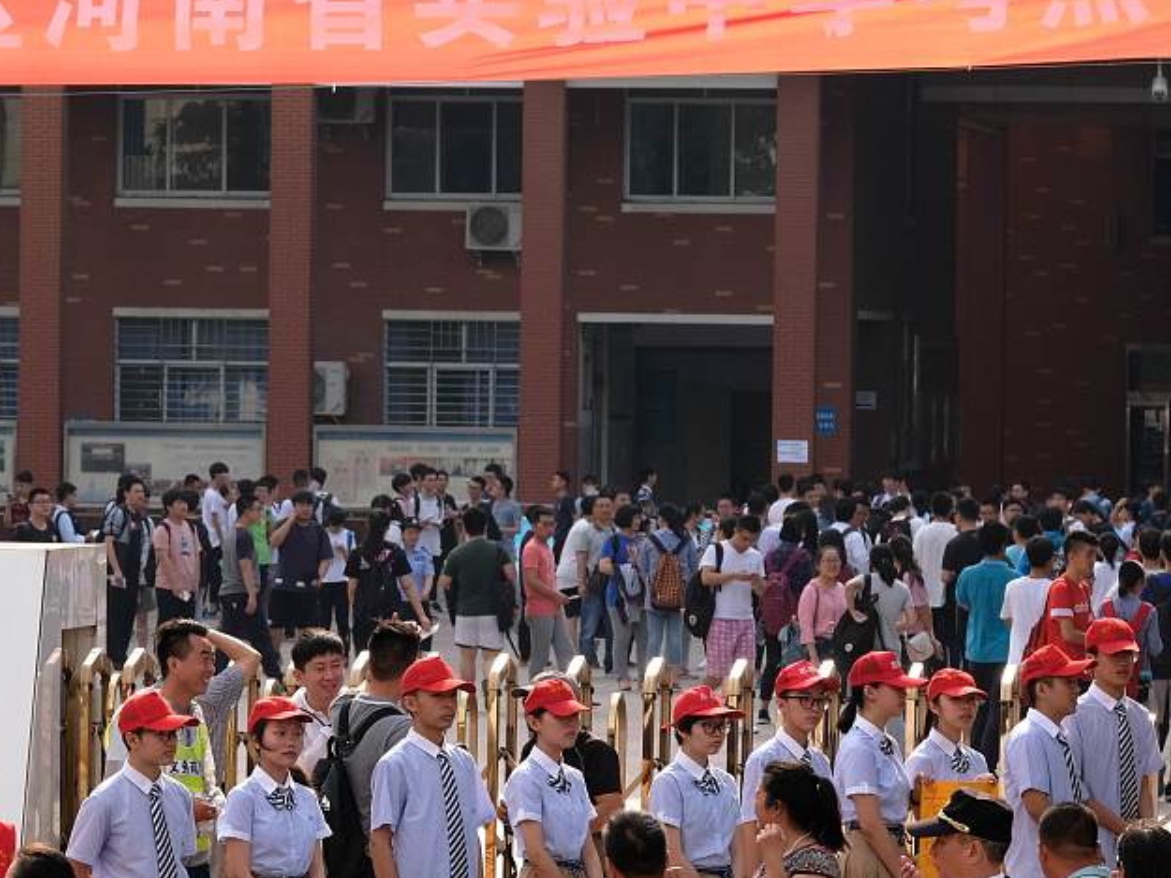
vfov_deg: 6.2
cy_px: 620
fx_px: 8053
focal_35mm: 238
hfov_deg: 8.3
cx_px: 407
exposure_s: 1/250
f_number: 8
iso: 200
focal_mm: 86
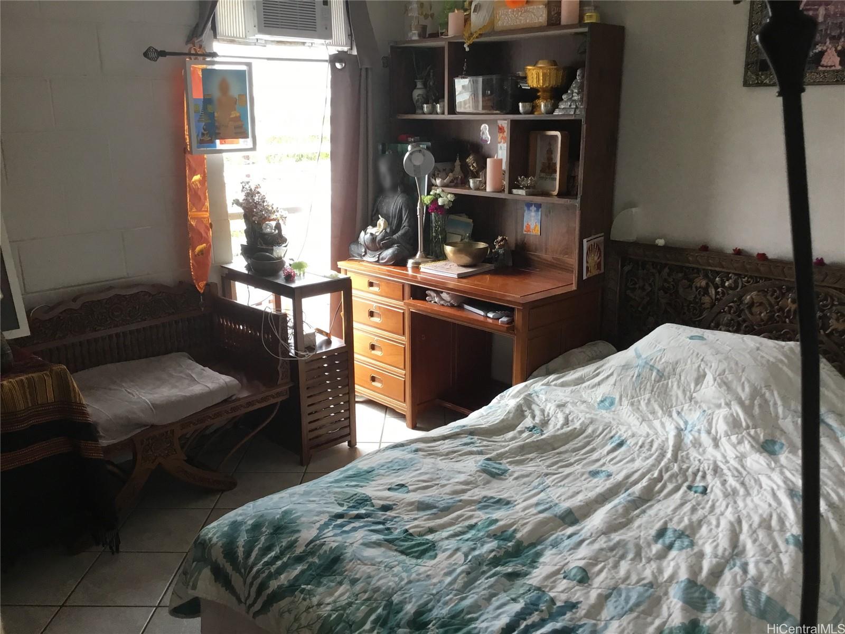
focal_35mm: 31
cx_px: 422
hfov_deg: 58.4
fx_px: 757
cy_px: 317
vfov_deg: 45.4
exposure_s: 1/40
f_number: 2.4
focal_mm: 3.3
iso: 32
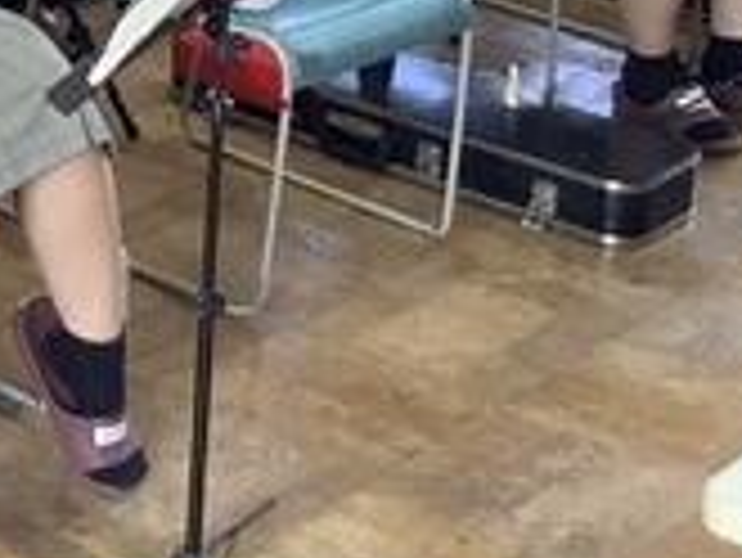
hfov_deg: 15.0
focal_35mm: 120
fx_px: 2574
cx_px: -414
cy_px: -387
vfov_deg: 11.6
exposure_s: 1/60
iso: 64
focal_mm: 3.3
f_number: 2.4
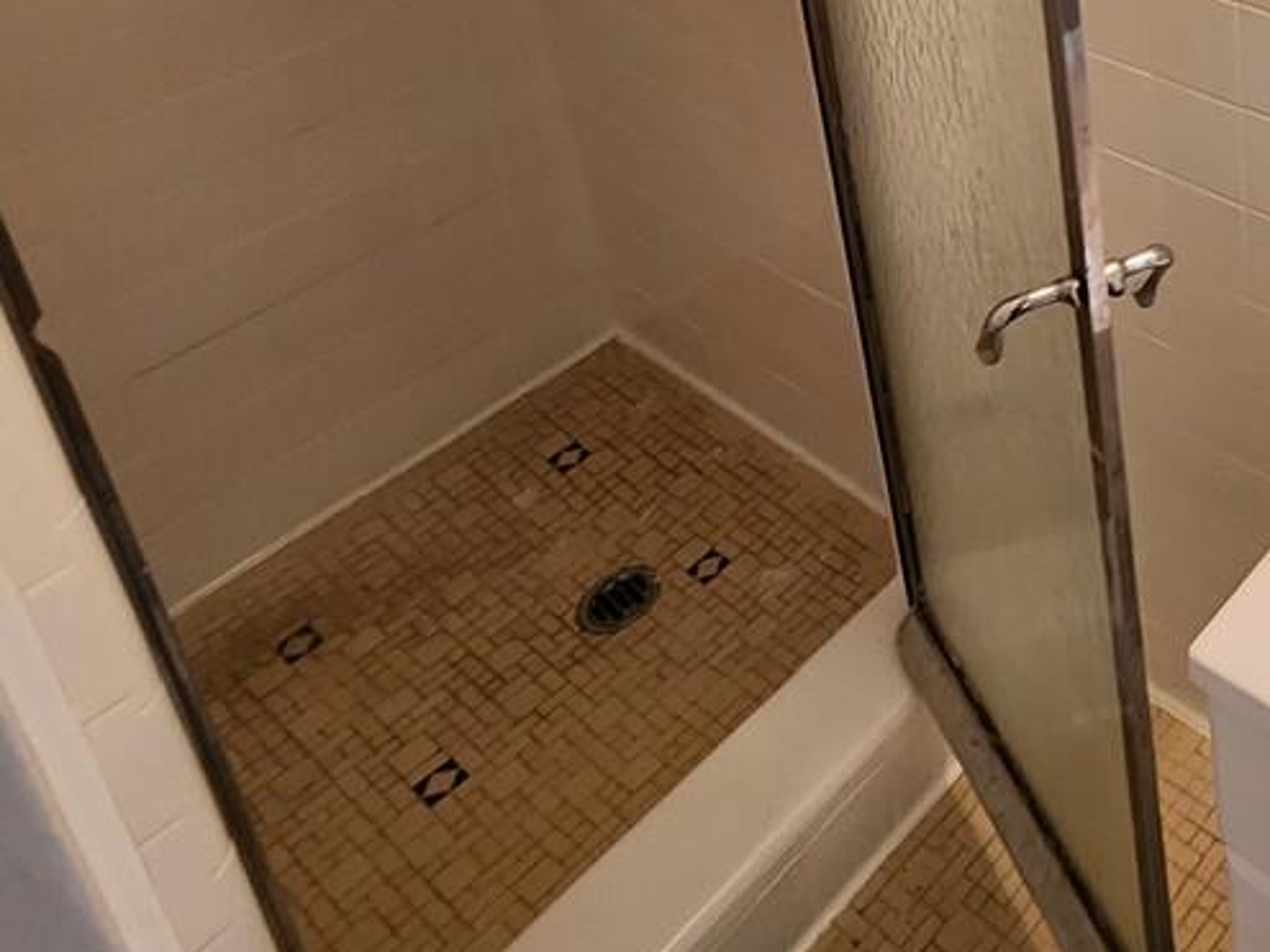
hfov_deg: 41.2
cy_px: -216
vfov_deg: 32.8
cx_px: 1423
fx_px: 1284
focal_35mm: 35
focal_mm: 2.2
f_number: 2.2
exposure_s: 1/60
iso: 250
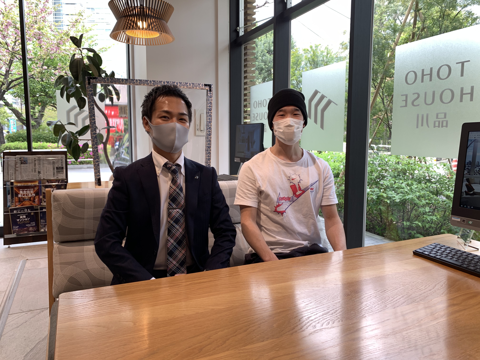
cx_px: 240
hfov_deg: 67.3
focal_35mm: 26
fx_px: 361
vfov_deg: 53.1
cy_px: 180
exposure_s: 1/100
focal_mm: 4.25
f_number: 1.8
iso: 25
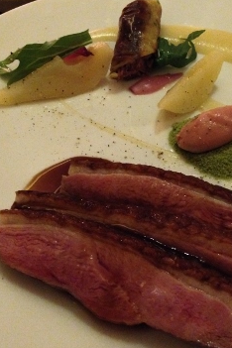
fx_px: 454
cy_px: 173
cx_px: 140
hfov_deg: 28.6
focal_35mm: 47
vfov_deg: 41.9
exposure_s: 1/15
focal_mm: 4.12
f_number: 2.4
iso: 800
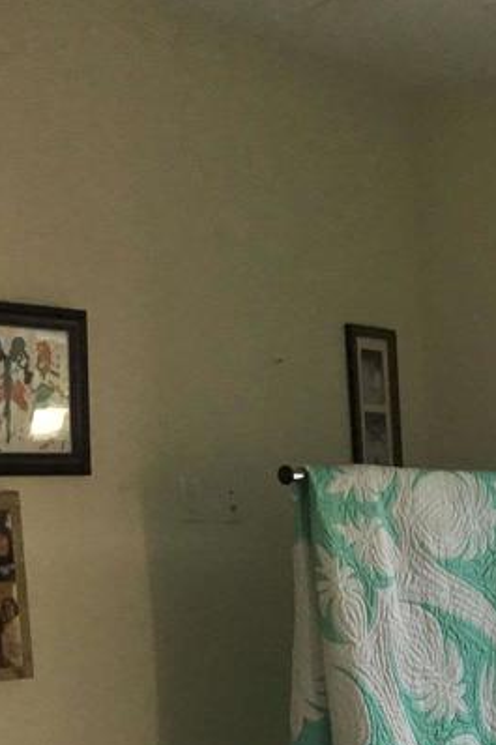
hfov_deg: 15.2
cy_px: 711
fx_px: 1717
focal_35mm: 83
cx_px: 743
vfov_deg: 23.6
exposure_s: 1/60
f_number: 2.4
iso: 32
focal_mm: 3.3
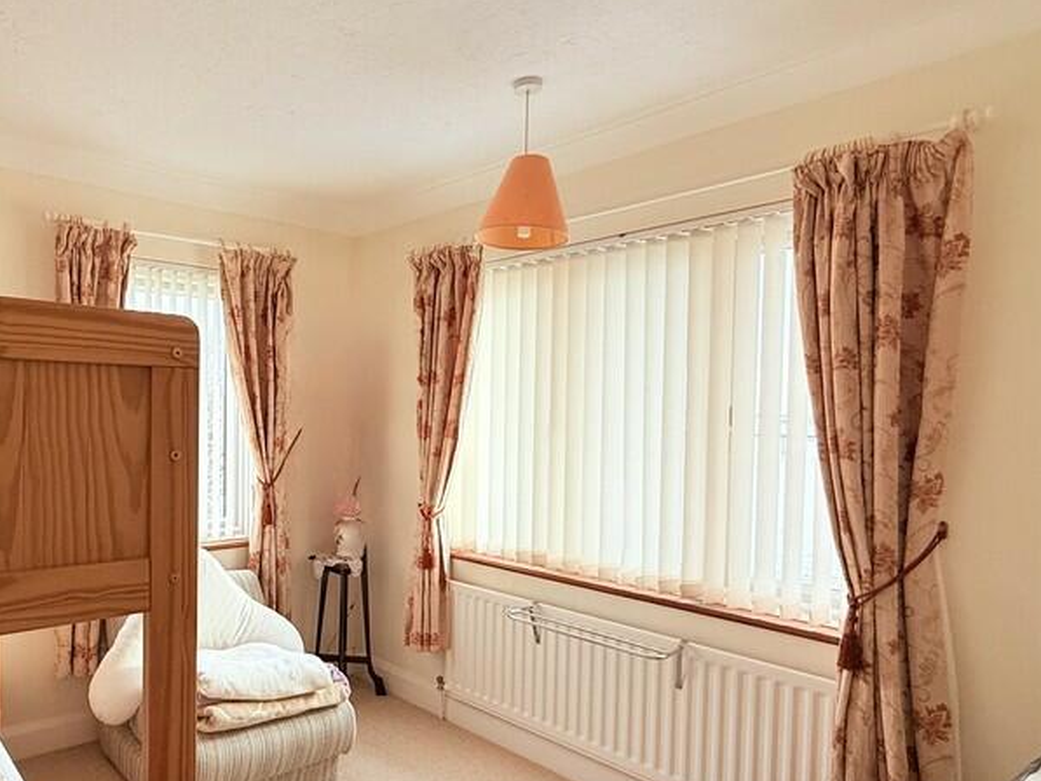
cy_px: 438
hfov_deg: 68.5
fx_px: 722
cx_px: 305
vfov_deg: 56.7
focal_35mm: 24
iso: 125
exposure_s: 1/100
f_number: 2.2
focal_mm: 2.22
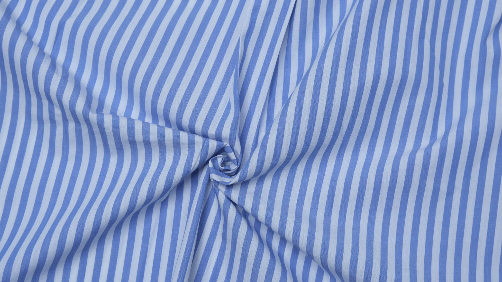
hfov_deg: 32.3
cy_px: 162
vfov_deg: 18.5
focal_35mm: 65
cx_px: 268
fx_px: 865
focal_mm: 33
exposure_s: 1/200
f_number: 4.5
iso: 400
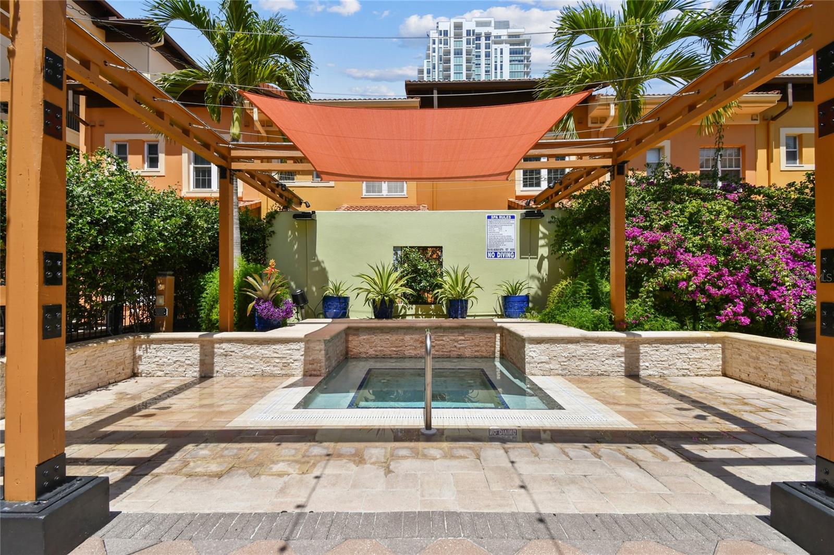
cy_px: 278
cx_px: 417
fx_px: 347
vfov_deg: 77.3
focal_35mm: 15
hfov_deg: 100.4
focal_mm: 10
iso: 100
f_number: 7.1
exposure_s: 1/500
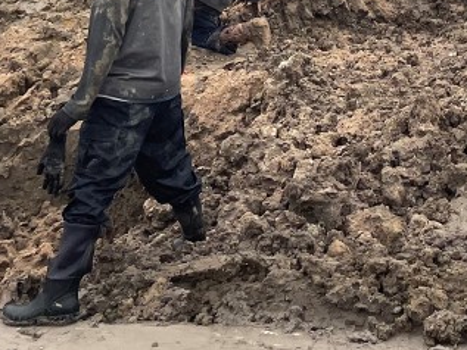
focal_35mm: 84
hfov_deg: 22.5
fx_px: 1134
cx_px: 457
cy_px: -187
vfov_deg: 16.0
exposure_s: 1/365
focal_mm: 4.2
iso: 50
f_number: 1.6
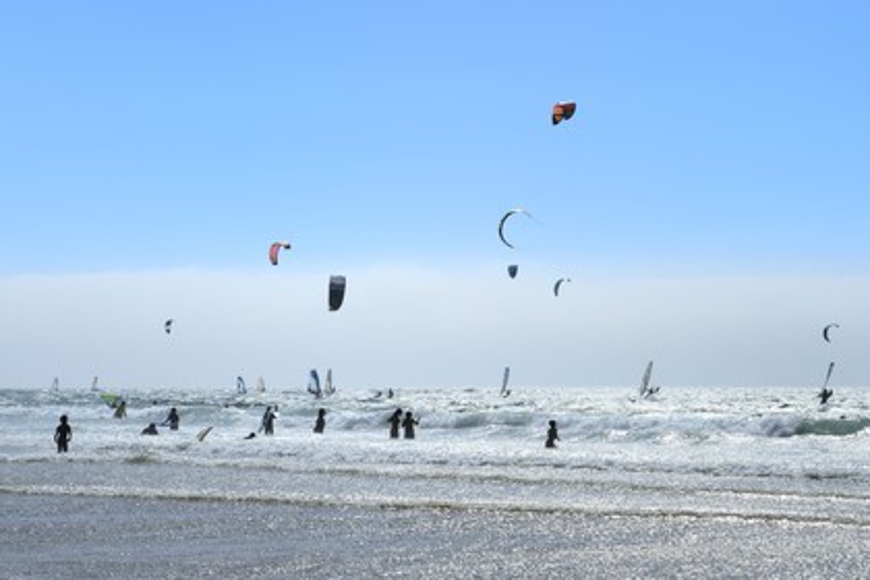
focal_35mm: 70
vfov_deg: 19.5
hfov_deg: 28.8
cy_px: 290
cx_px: 435
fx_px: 1692
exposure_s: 1/320
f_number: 18
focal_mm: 70
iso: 200
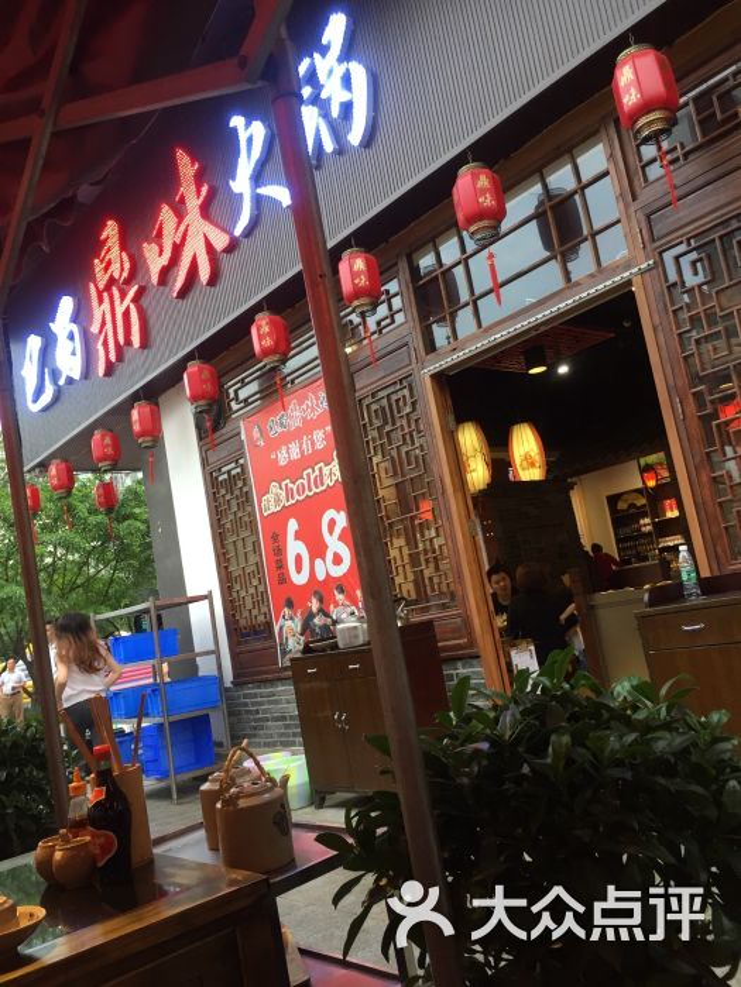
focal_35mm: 29
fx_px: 828
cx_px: 370
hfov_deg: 48.2
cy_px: 494
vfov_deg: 61.7
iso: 32
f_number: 2.2
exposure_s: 1/33
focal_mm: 4.15
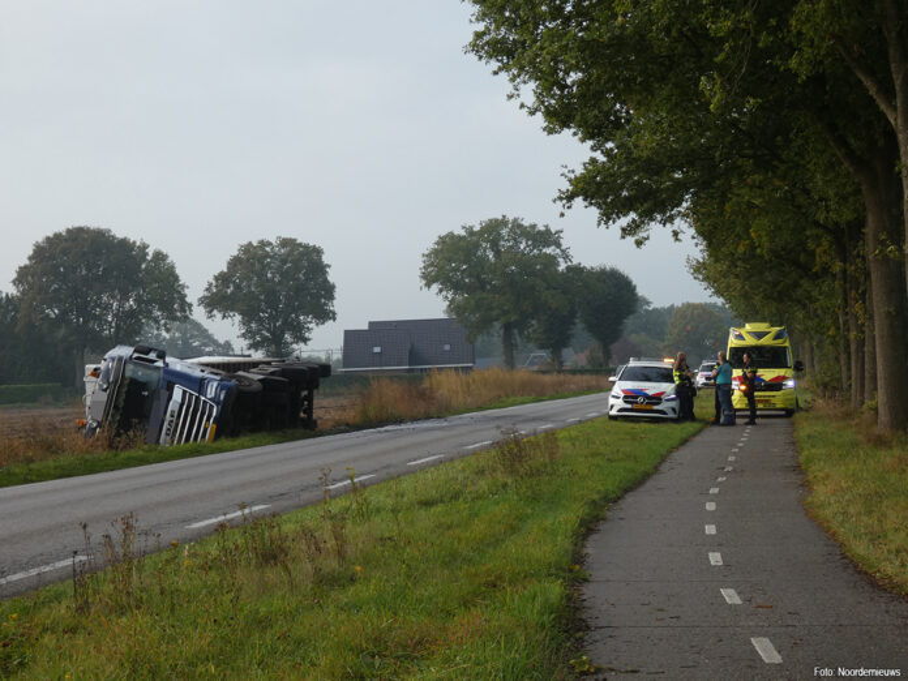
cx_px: 454
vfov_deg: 18.7
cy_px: 340
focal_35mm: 79
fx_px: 2072
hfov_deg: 24.7
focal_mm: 14.1
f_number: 4.5
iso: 80
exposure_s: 1/80
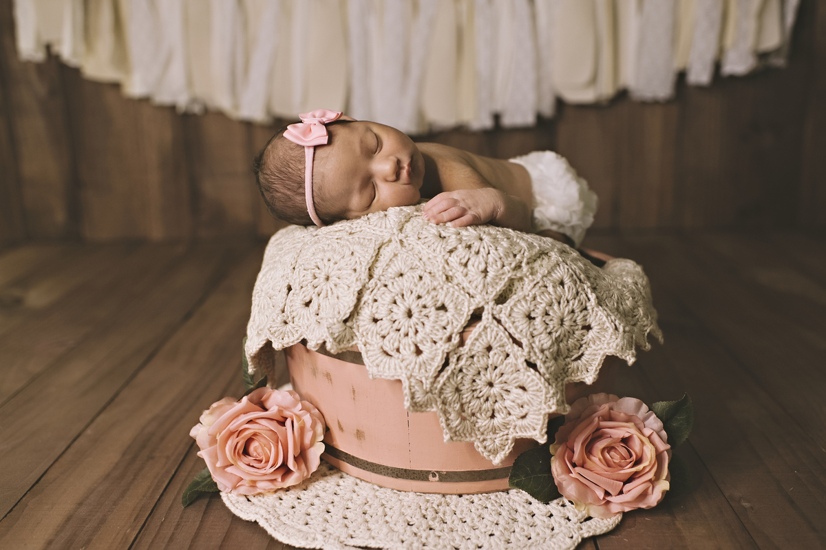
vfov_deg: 37.8
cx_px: 413
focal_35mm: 35
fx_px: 802
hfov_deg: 54.5
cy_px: 275
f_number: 2.5
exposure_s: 1/160
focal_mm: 35
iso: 500
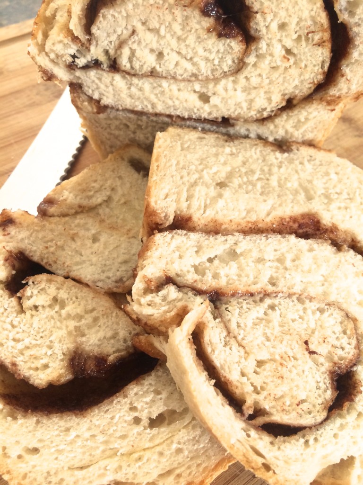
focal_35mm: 29
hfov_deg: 48.2
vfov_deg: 61.7
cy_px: 242
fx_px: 405
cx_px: 182
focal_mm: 4.15
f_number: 2.2
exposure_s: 1/30
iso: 64
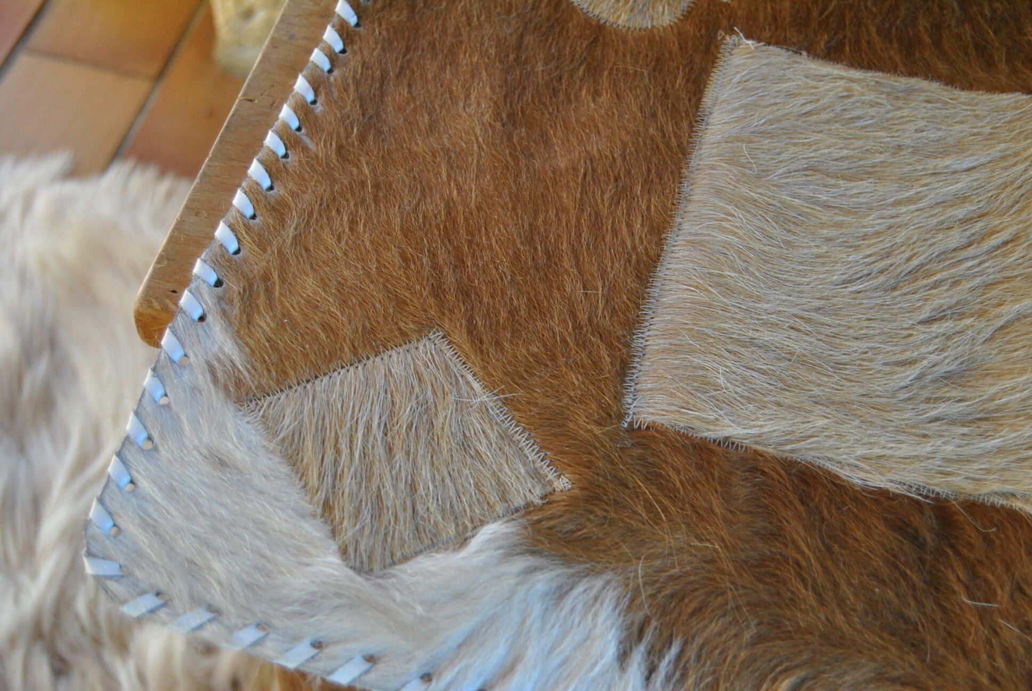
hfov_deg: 35.0
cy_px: 346
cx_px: 516
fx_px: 1636
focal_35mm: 57
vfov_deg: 23.8
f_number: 4.8
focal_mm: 38
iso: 500
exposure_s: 1/30
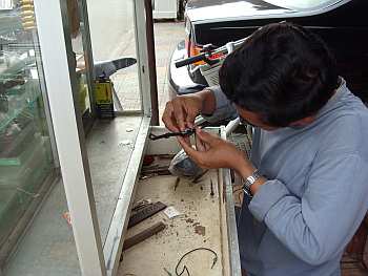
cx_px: 184
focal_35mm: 38
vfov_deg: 37.8
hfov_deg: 48.9
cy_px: 138
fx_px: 404
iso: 50
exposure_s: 1/192
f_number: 2.8
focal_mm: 6.3
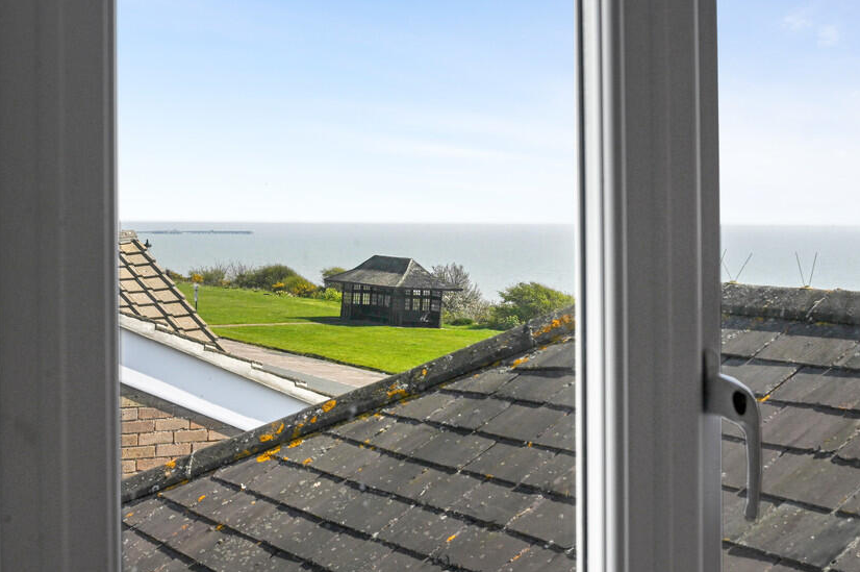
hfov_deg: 32.4
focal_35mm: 62
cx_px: 380
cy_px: 270
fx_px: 1480
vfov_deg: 21.9
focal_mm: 50
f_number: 10
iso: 400
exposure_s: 1/100
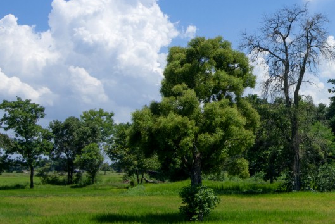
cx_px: 328
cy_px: 58
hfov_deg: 21.6
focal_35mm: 91
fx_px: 848
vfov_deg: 15.0
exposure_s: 1/160
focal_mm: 28
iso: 100
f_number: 11
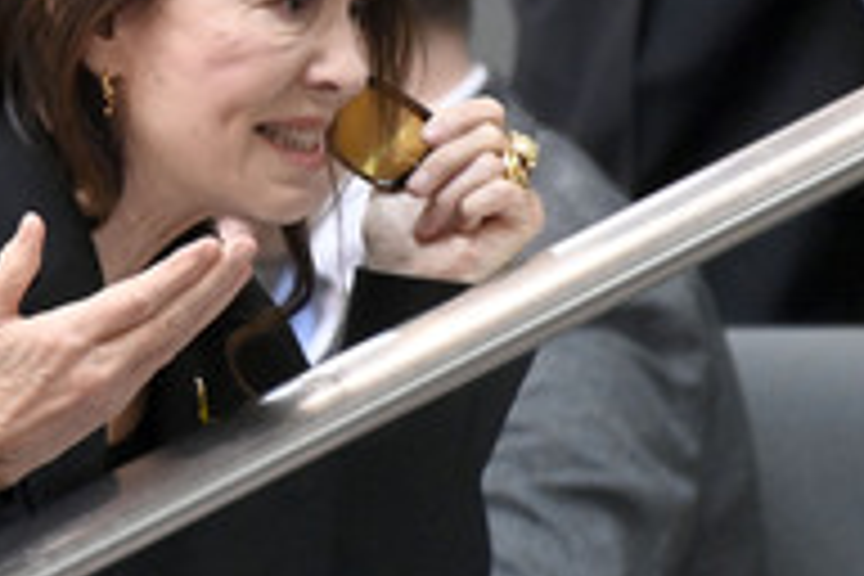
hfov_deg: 1.8
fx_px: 28222
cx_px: 169
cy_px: 243
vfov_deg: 1.2
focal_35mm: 1176
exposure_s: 1/100
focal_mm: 500
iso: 8000
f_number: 5.6
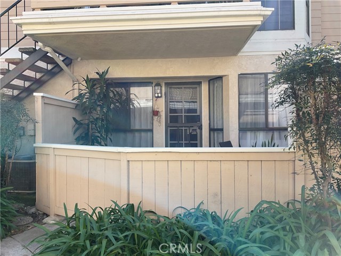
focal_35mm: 29
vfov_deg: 48.2
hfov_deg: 61.7
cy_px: 128
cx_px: 170
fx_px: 286
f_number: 1.8
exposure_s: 1/519
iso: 16
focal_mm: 3
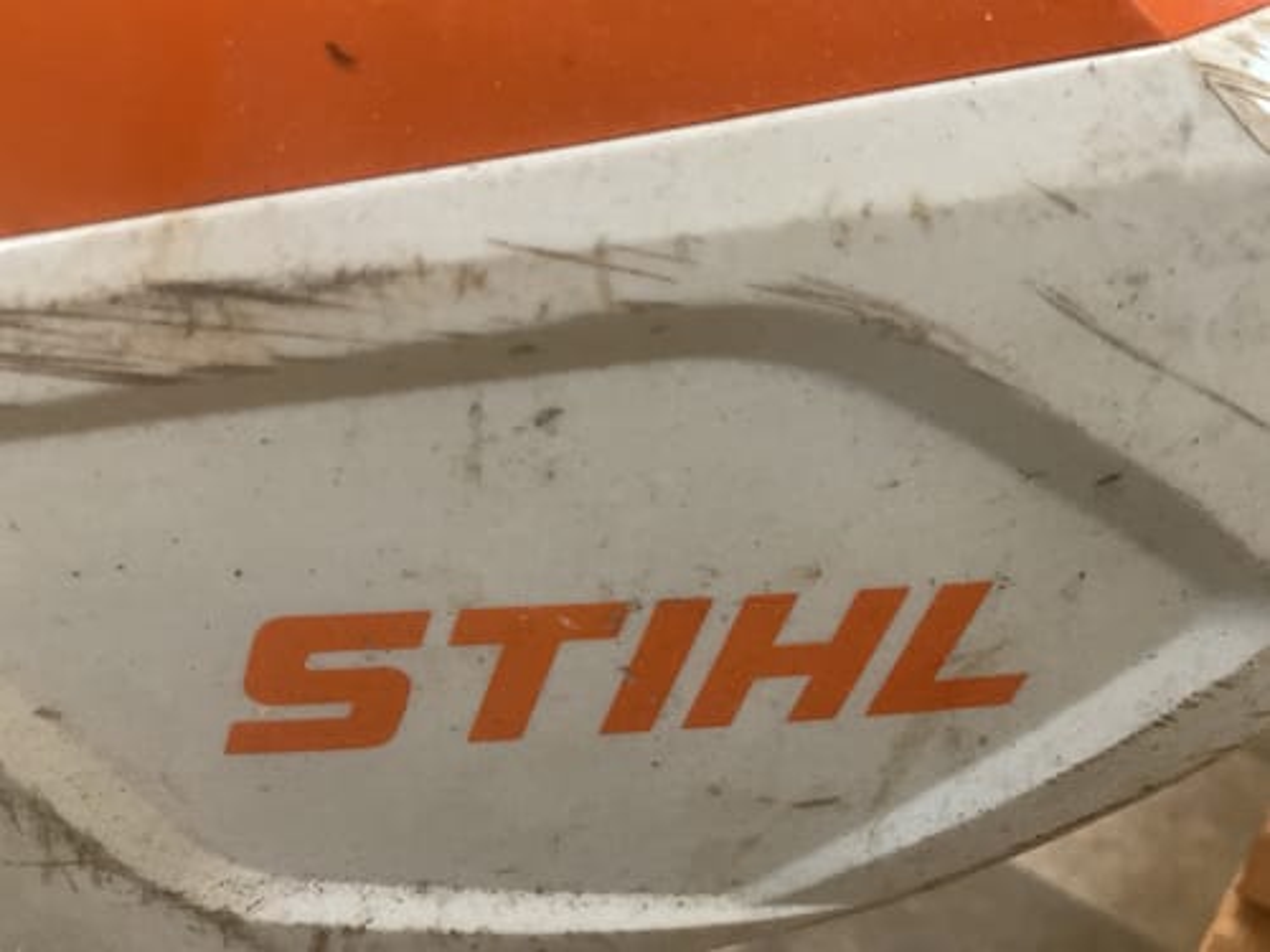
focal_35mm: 29
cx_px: 635
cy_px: 476
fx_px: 1064
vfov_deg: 48.2
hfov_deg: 61.7
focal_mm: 3
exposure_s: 1/60
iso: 200
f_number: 1.8
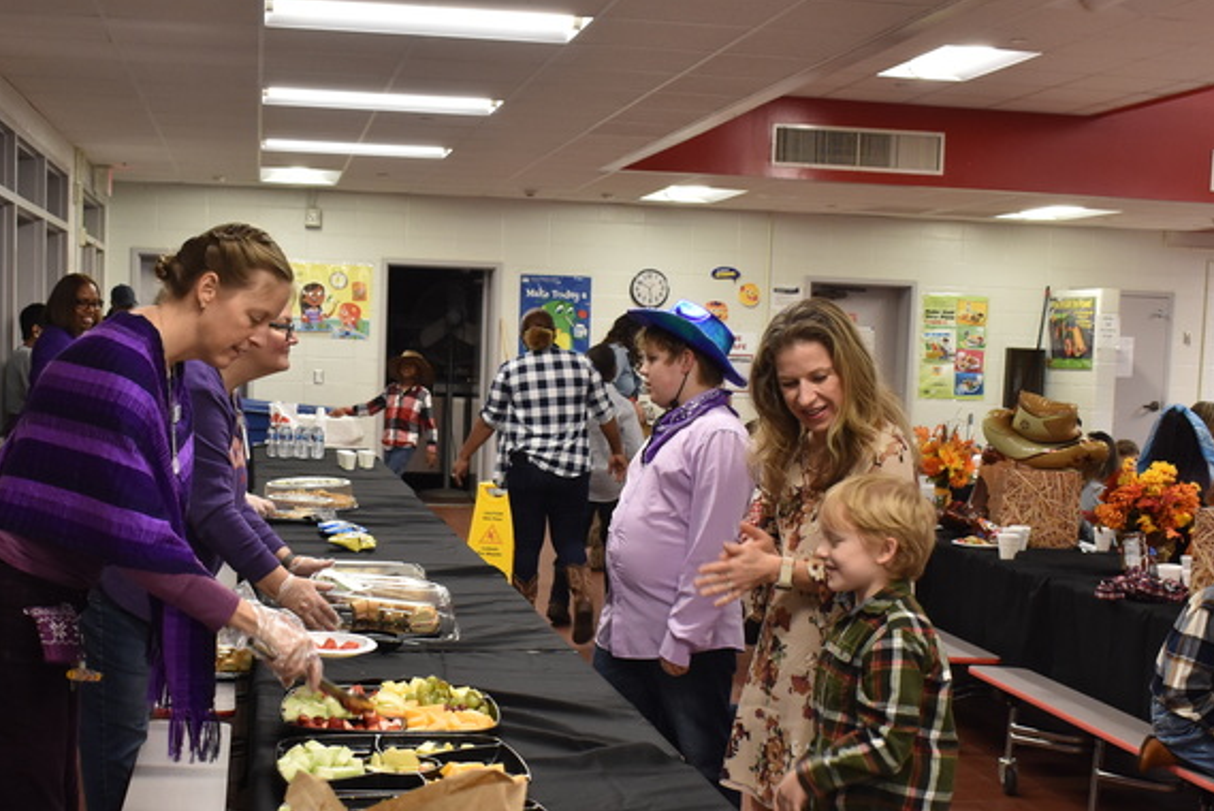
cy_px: 527
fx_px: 1778
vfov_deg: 25.6
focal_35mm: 53
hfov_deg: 37.7
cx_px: 544
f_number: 7.1
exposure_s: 1/40
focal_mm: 25
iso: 1000
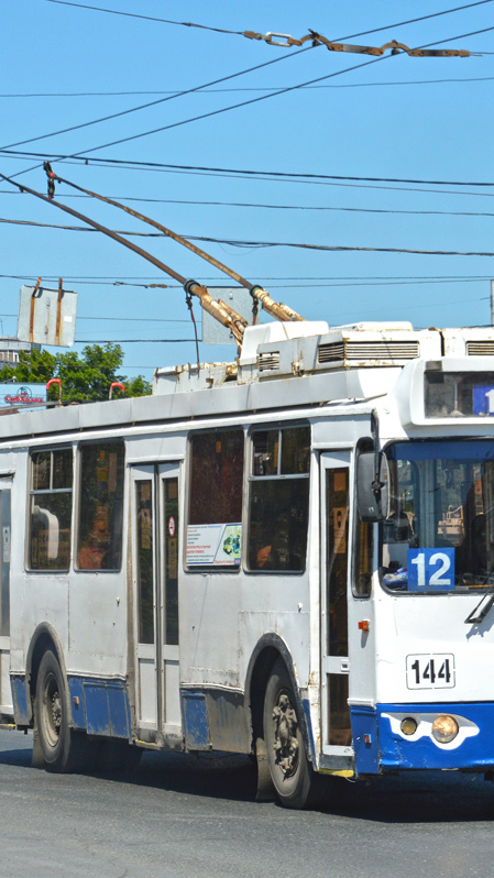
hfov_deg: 7.8
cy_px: 439
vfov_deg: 13.8
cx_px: 376
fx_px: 3632
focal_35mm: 156
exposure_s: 1/250
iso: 100
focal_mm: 66
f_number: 13
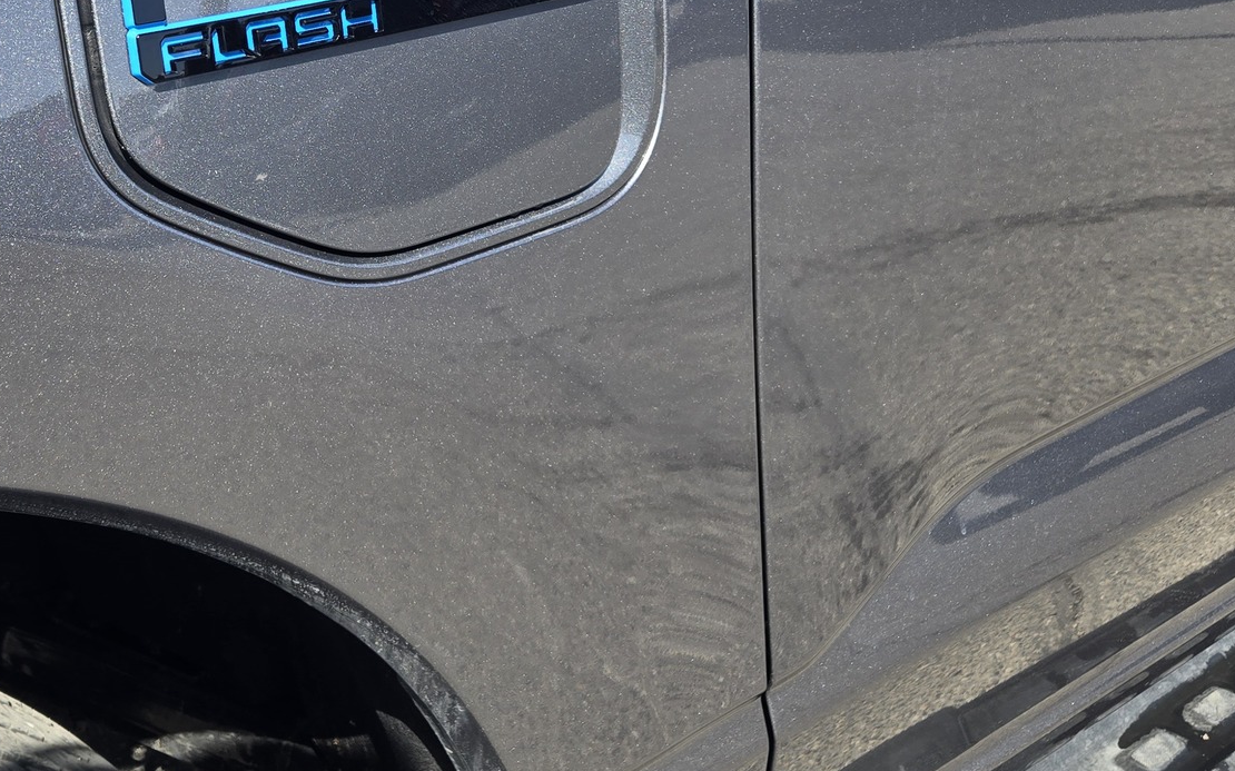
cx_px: 411
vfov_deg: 27.8
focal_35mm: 45
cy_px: 121
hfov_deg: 43.7
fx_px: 1514
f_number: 1.8
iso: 25
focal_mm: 5.4
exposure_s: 1/728
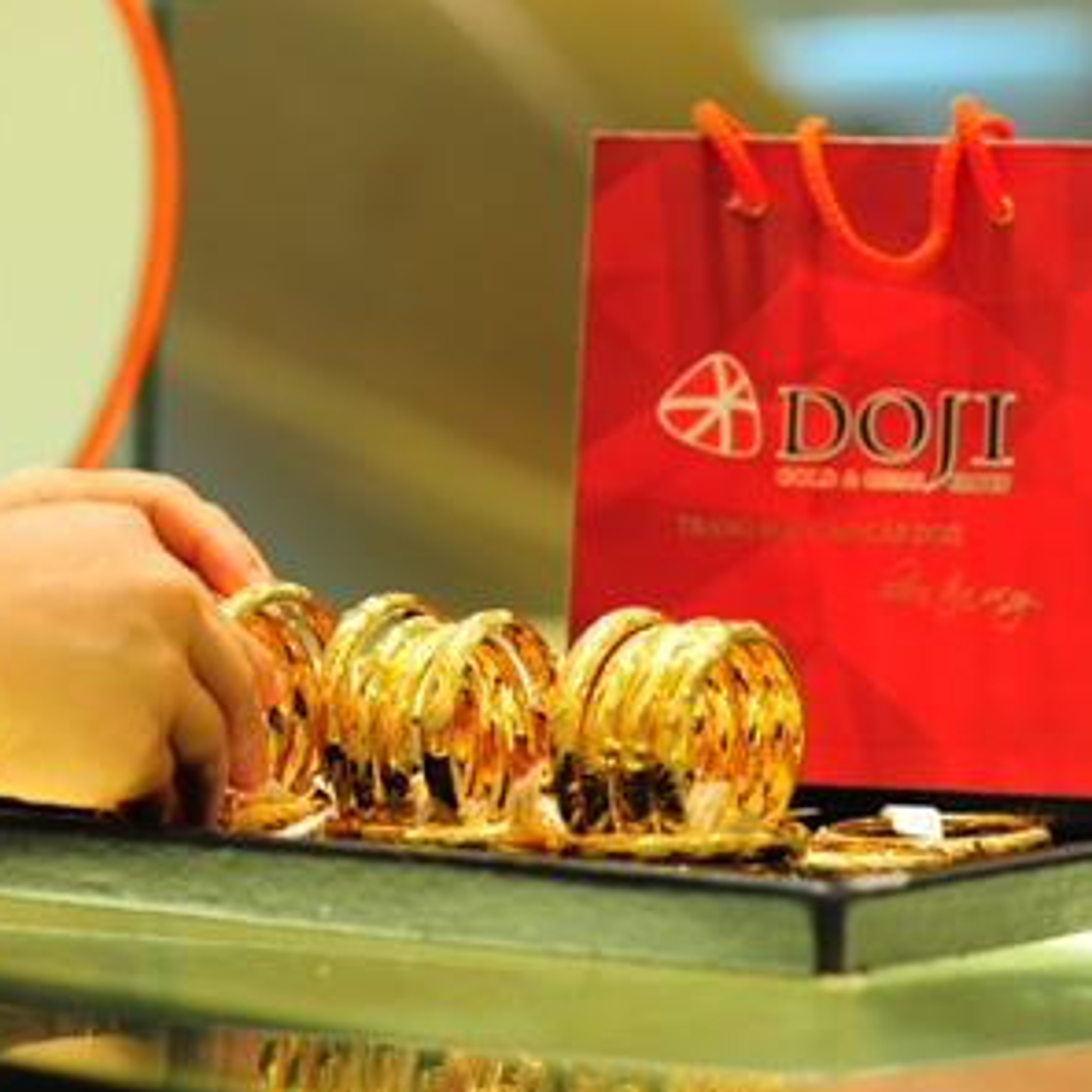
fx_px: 4818
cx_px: 601
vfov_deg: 12.9
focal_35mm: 135
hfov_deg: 12.9
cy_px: 546
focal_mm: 105
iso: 2000
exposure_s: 1/80
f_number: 6.3
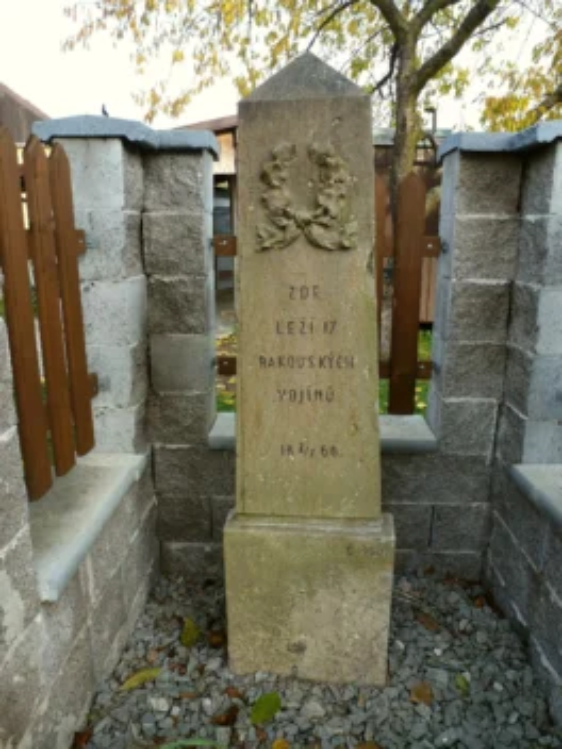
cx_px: 281
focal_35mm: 24
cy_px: 374
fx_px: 520
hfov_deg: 56.8
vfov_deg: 71.6
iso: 100
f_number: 3.3
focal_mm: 4.3
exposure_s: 1/100
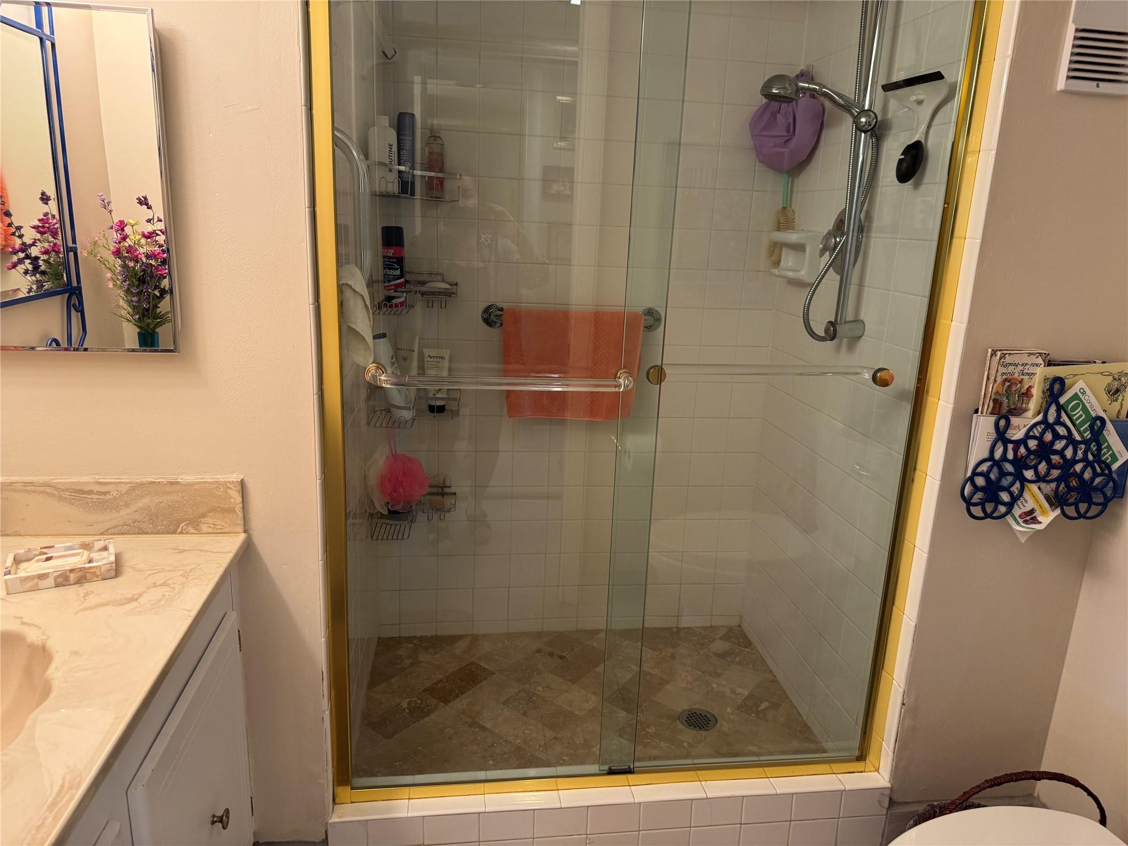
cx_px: 564
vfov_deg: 56.8
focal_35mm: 24
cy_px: 423
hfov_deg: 71.6
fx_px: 782
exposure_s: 1/60
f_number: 1.78
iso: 200
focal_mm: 6.76
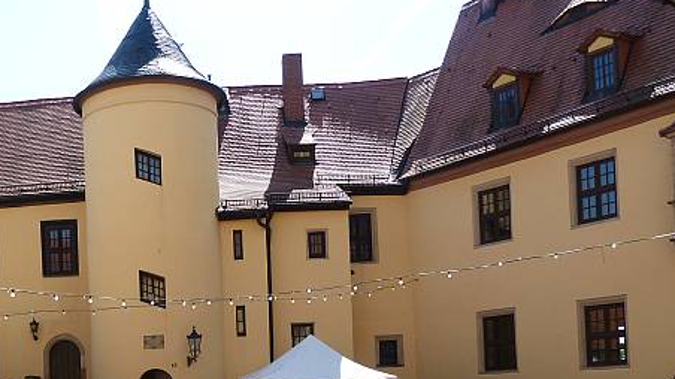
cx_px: 148
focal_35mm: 47
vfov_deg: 24.0
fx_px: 841
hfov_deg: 42.0
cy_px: 405
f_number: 4
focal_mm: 4.1
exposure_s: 1/400
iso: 80
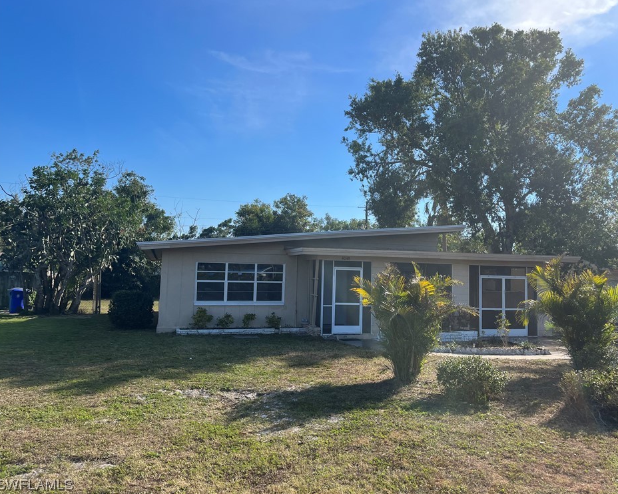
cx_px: 334
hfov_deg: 62.1
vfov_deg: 51.5
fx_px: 512
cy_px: 240
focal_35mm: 28
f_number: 1.6
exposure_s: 1/2755
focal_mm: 5.1
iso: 50
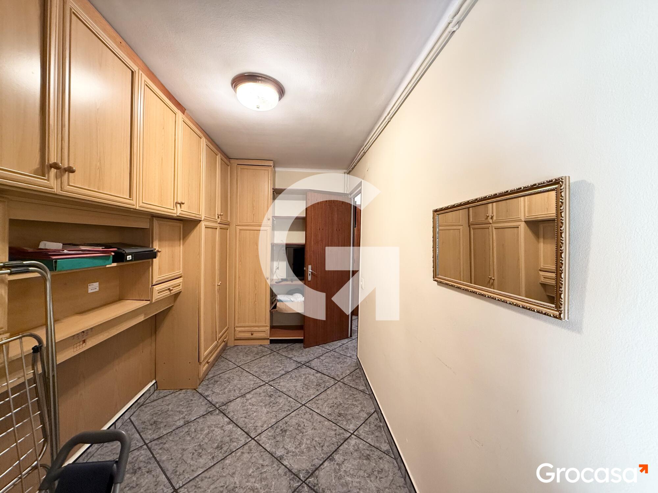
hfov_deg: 102.1
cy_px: 246
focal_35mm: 14
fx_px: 266
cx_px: 329
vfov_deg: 85.7
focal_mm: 2.22
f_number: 2.2
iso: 320
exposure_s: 1/50
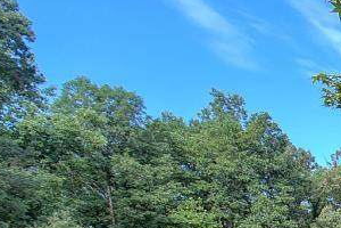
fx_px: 644
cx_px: 692
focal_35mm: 68
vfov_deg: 17.4
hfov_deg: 18.5
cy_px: 371
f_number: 11
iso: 400
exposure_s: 1/60
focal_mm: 16
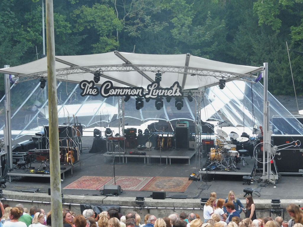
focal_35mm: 75
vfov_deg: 19.6
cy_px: 114
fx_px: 656
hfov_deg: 26.0
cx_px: 152
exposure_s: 1/20
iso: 400
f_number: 5
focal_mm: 13.3
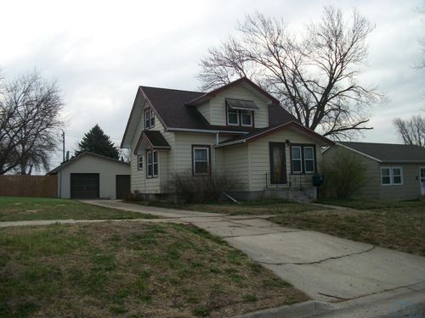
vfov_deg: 44.2
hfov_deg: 56.8
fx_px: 393
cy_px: 159
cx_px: 212
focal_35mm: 32
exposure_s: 1/1000
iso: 80
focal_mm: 5.7
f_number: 2.9
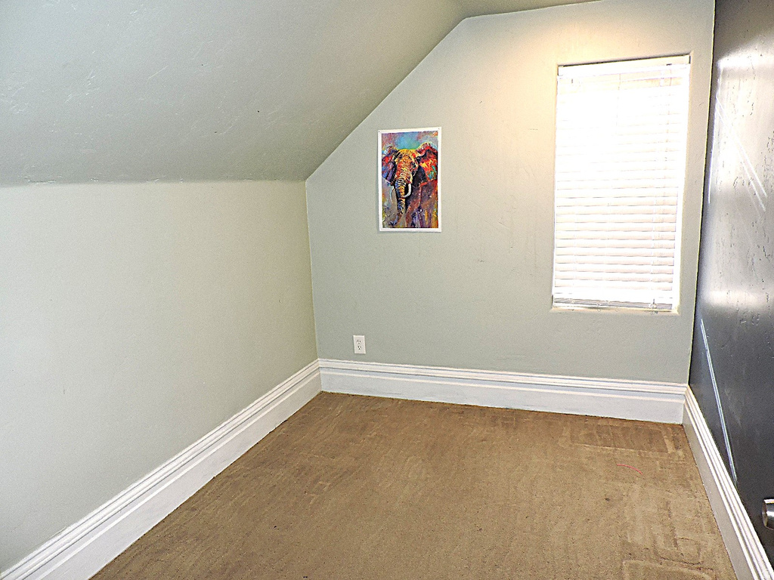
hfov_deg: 71.6
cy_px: 290
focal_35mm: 24
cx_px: 387
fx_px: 537
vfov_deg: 56.8
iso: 200
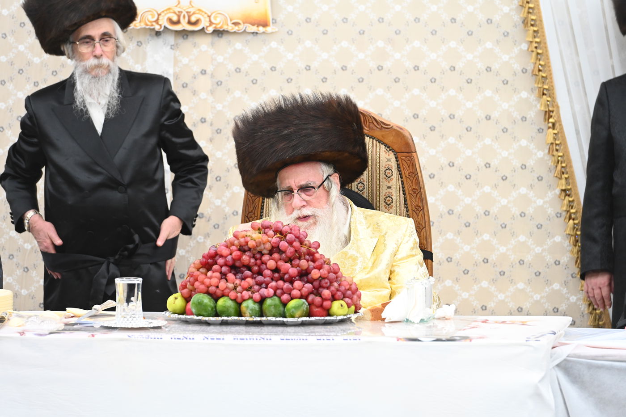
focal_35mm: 200
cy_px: 208
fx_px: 3477
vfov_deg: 6.9
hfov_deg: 10.3
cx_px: 313
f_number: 6.3
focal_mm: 200
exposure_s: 1/125
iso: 2000
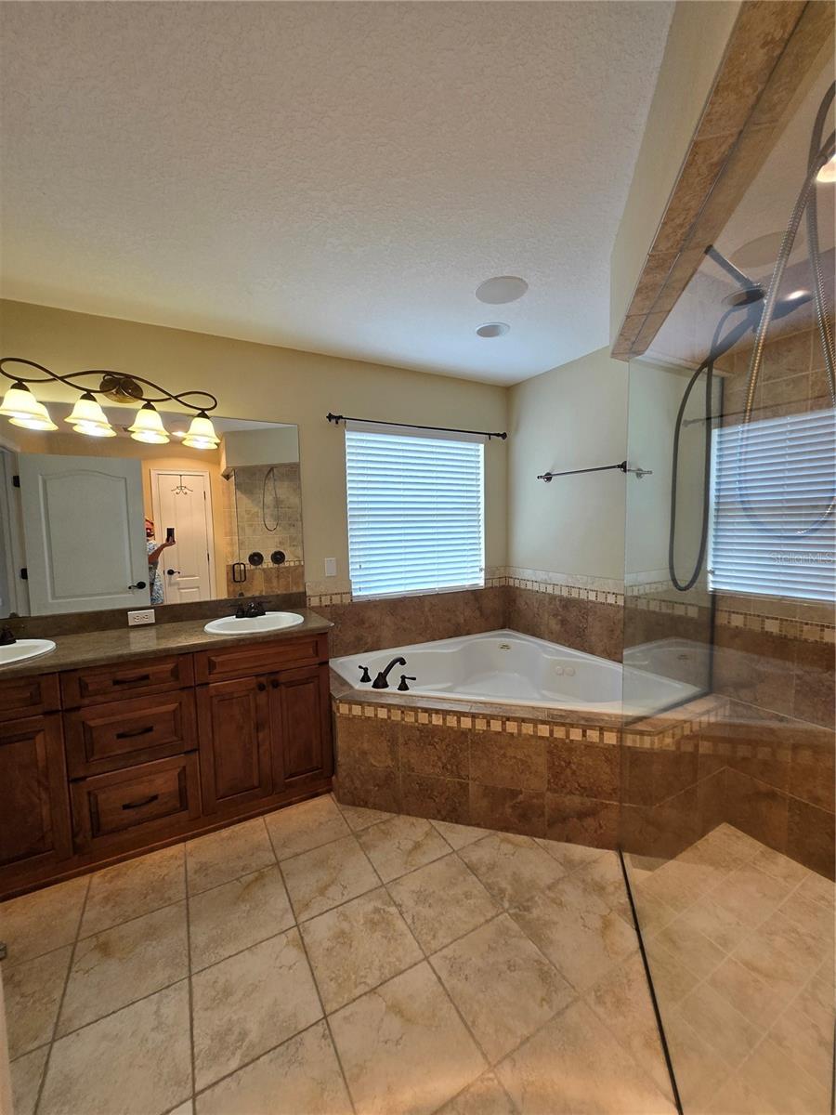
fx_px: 419
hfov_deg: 89.9
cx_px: 418
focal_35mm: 13
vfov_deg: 106.2
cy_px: 558
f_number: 2.2
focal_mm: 1.7
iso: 40
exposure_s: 1/60
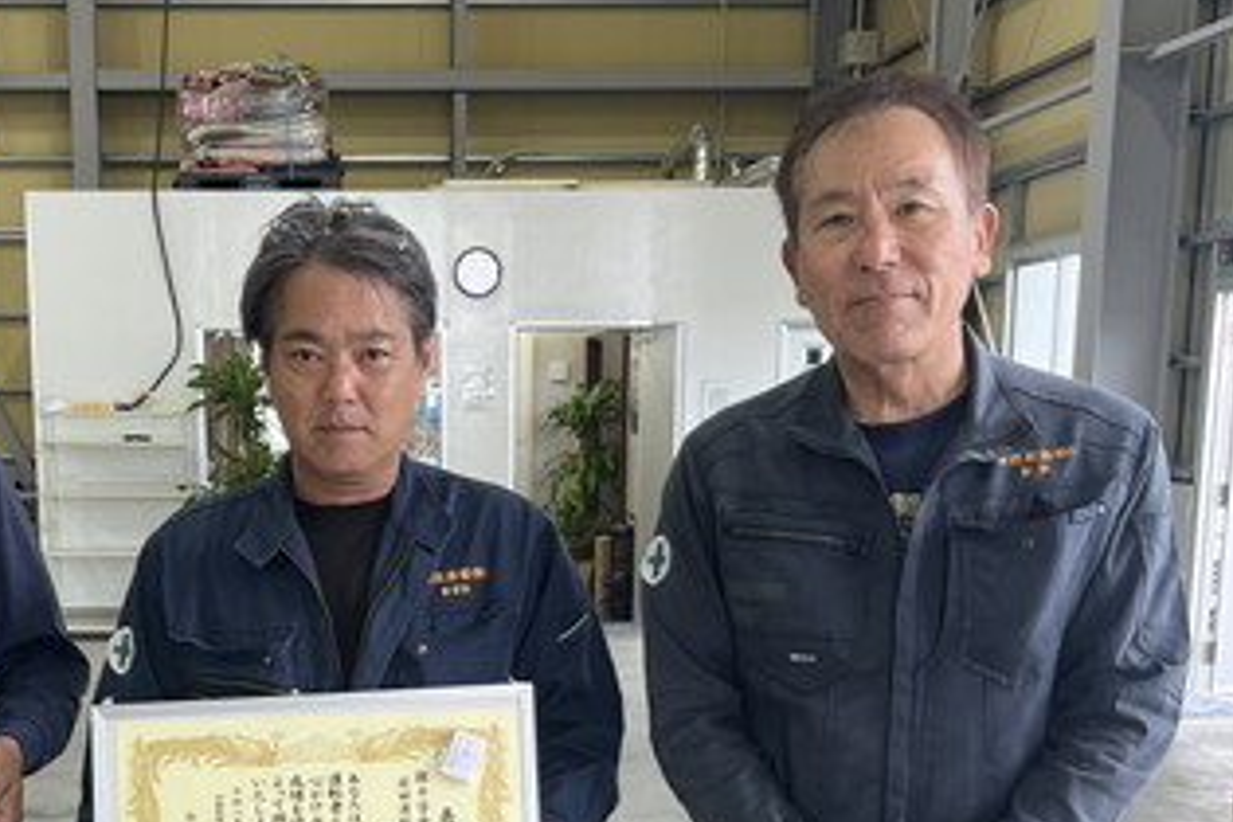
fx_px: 1884
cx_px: 384
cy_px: 779
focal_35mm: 55
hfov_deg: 35.8
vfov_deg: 23.8
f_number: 1.6
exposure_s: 1/120
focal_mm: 5.1
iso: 50
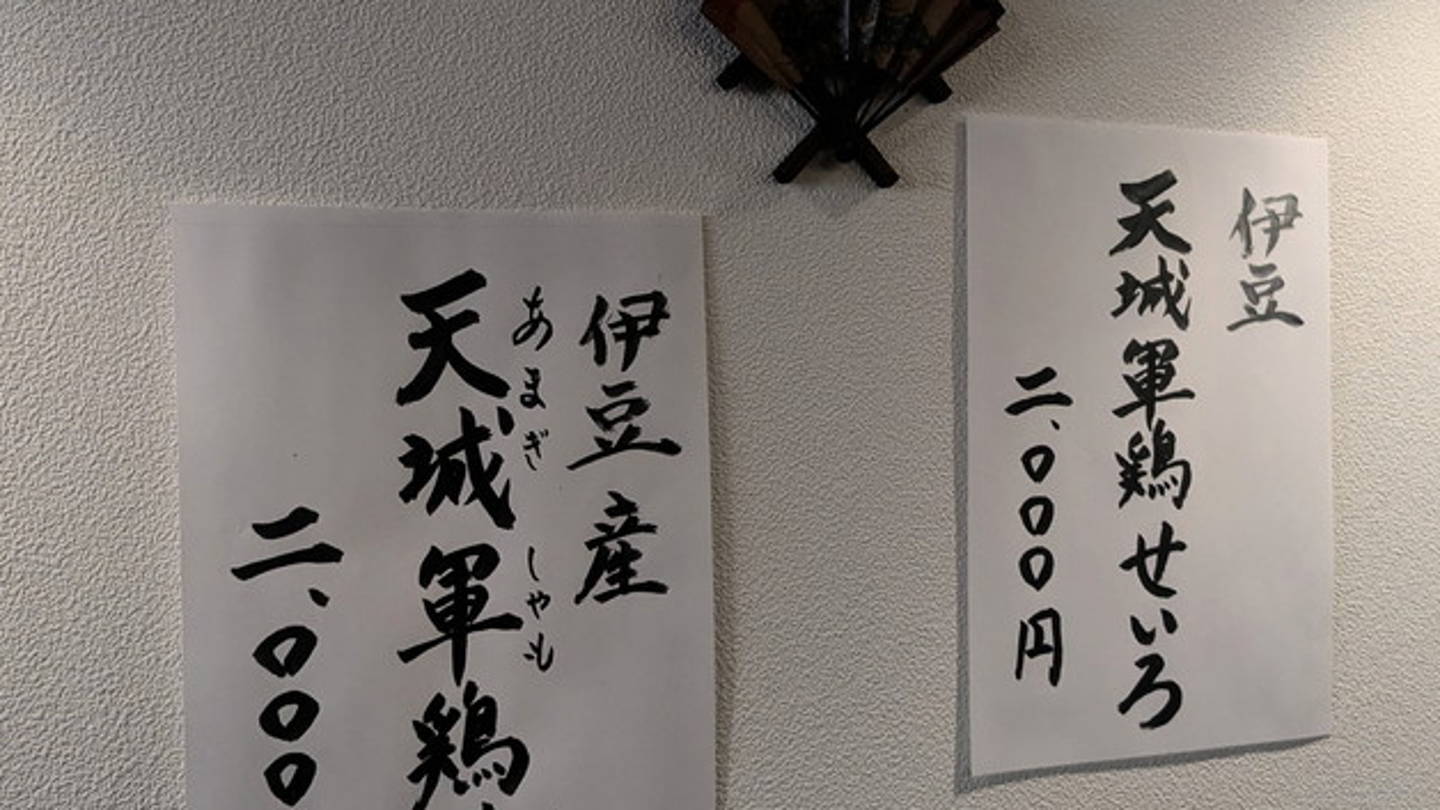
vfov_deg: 38.5
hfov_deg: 64.3
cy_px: 539
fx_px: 1145
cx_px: 729
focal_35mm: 30
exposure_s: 1/99.9
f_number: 1.73
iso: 326
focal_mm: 4.38
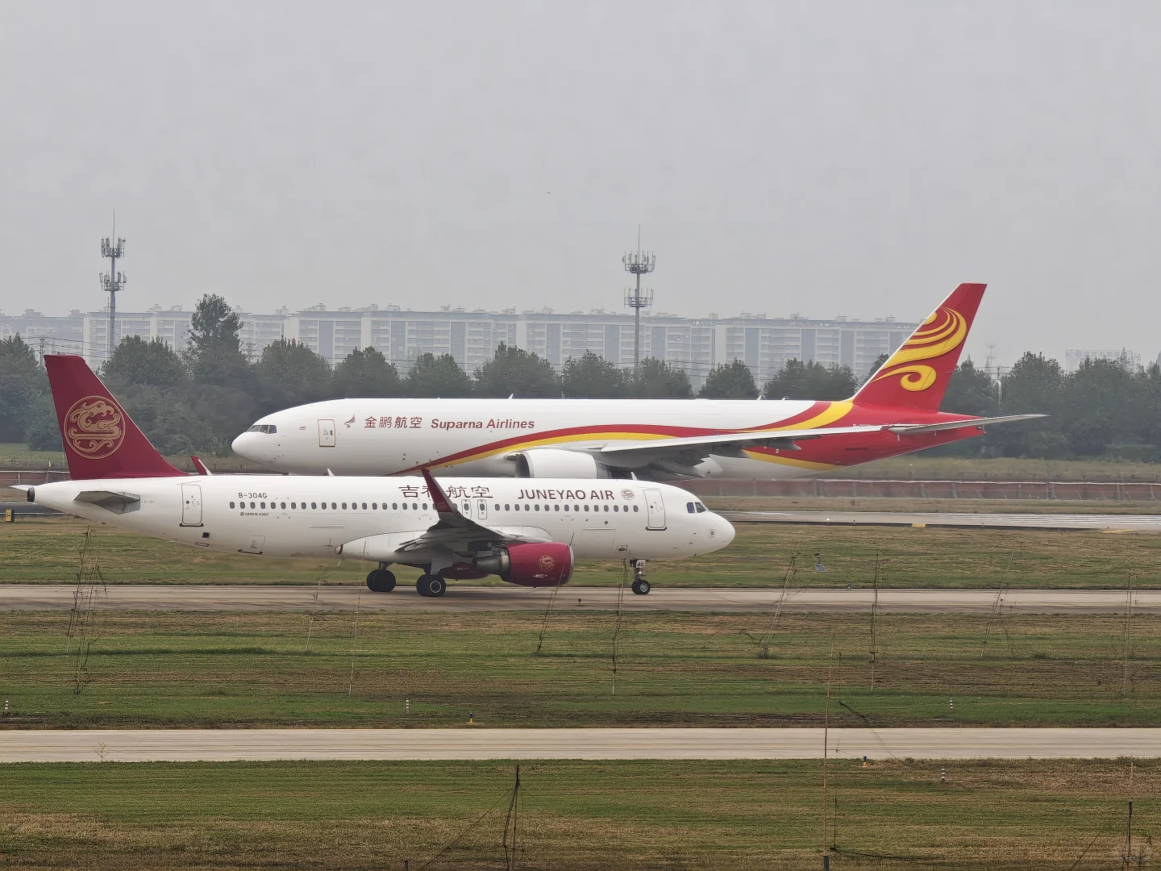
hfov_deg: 8.2
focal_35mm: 240
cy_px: 436
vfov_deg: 6.2
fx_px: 8049
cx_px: 580
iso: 50
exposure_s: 1/558
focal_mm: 19.4
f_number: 2.5
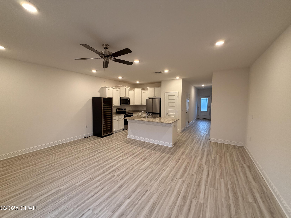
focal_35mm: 14
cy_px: 109
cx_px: 146
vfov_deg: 85.7
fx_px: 118
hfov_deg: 102.1
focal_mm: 2.22
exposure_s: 1/120
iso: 250
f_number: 2.2
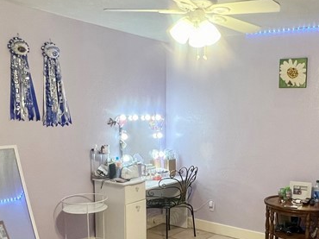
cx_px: 248
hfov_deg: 48.9
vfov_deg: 39.2
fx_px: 332
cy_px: 157
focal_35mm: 36
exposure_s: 1/60
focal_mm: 1.57
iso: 160
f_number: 1.8
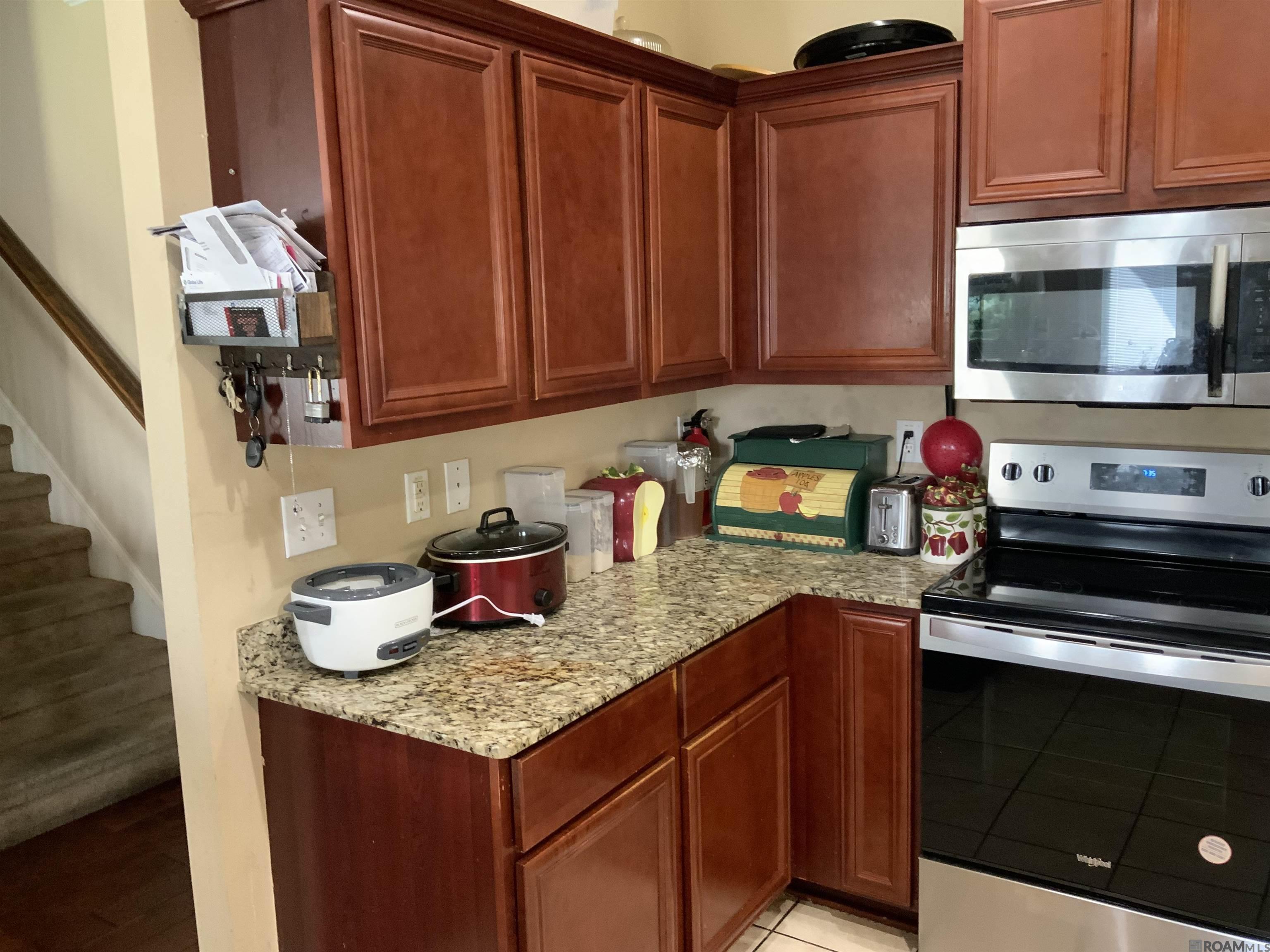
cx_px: 635
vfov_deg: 48.2
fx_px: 1064
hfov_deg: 61.7
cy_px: 476
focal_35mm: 29
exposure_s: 1/40
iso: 250
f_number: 1.8
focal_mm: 3
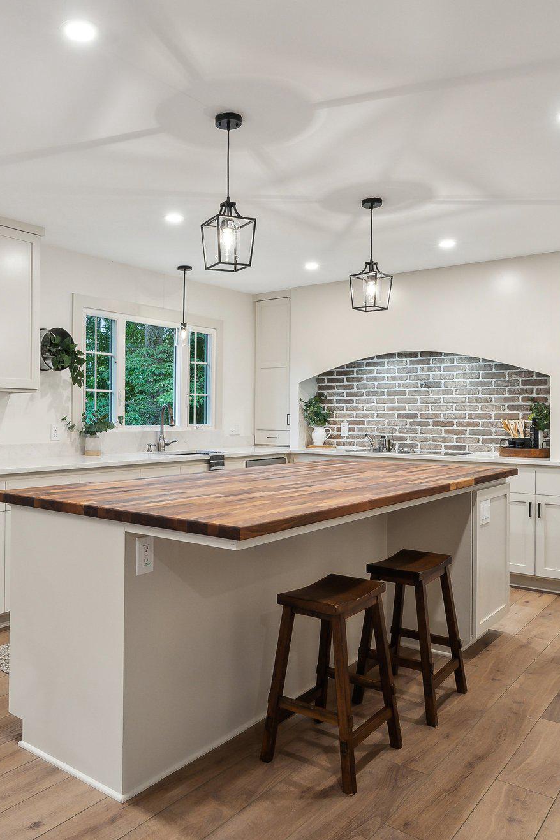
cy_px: 421
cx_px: 189
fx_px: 653
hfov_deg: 45.7
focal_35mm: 28
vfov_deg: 65.5
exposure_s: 1/20
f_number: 7.1
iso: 640
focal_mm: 18
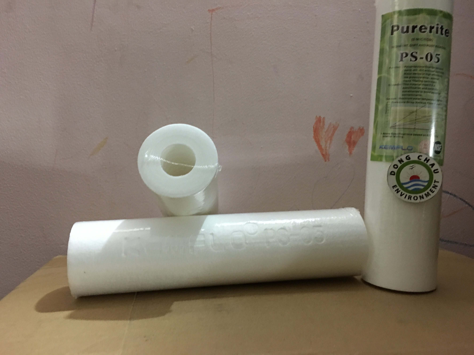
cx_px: 237
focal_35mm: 29
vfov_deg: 48.2
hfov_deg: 61.7
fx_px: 397
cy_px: 178
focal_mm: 4.15
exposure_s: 1/4
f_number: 2.2
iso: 100
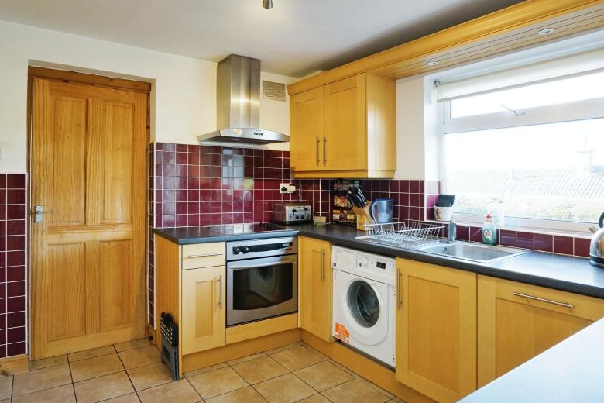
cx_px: 304
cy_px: 198
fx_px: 352
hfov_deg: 81.2
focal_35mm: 21
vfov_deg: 59.5
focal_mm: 16
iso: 2000
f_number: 7.1
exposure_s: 1/80
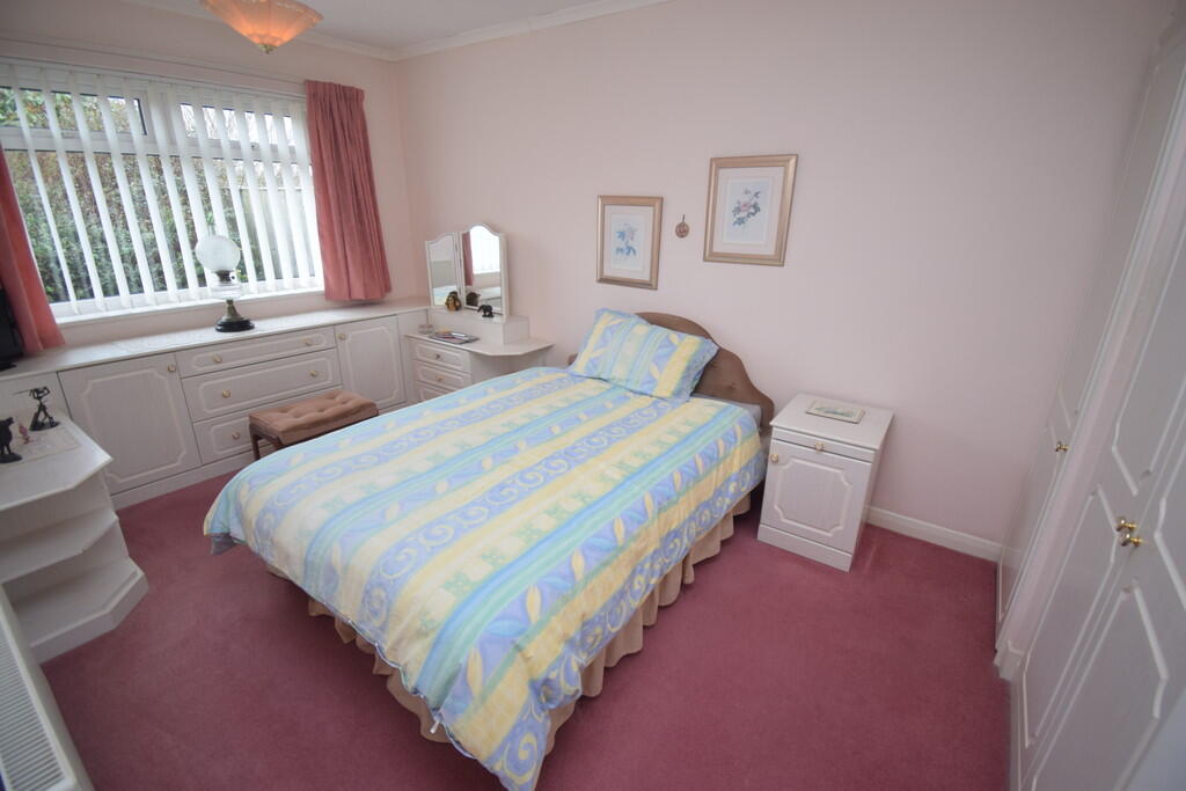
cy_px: 396
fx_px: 494
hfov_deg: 100.4
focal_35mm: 15
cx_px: 593
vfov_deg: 77.3
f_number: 4.5
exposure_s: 1/80
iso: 400
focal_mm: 10
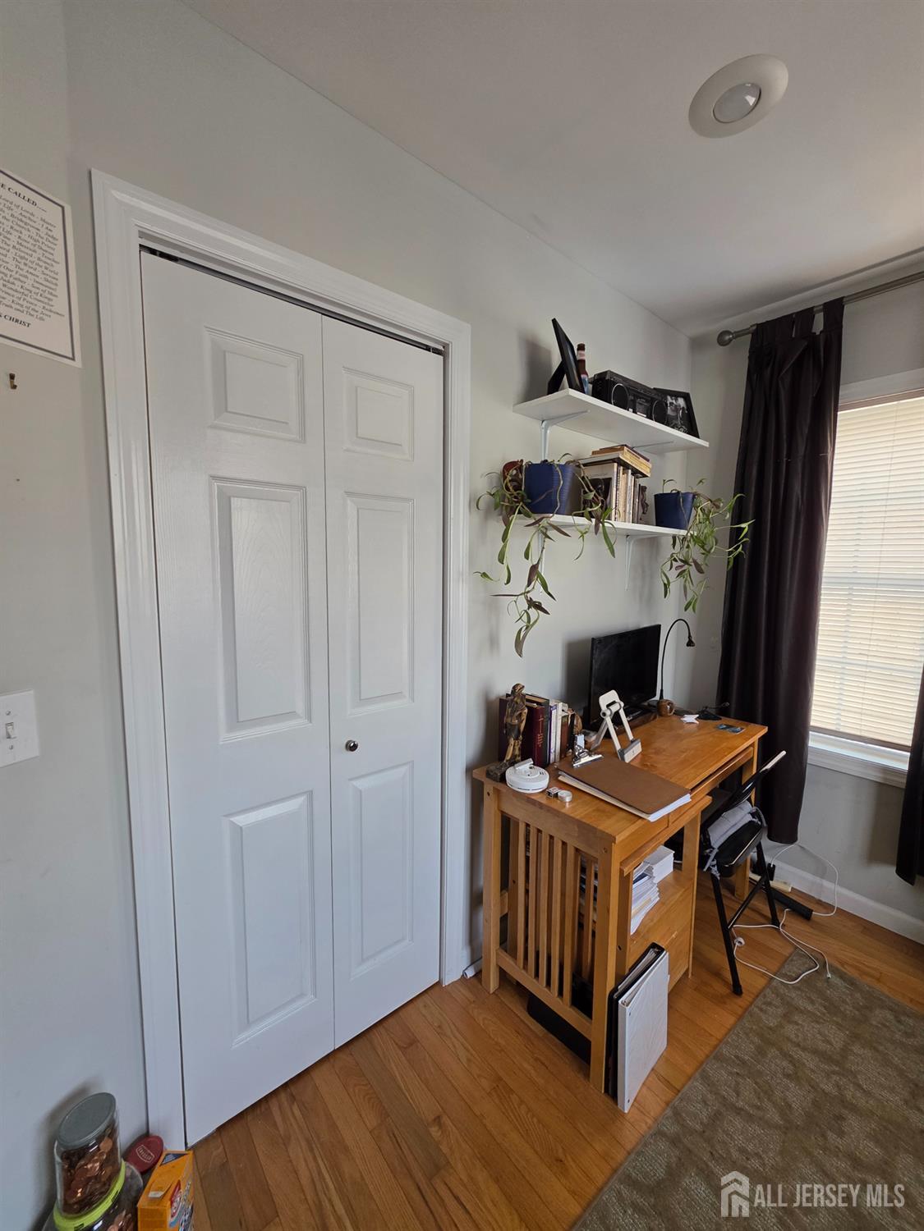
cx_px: 462
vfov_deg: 106.2
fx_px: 463
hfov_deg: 89.9
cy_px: 616
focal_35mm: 13
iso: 125
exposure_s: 1/120
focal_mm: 2.2
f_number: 1.9
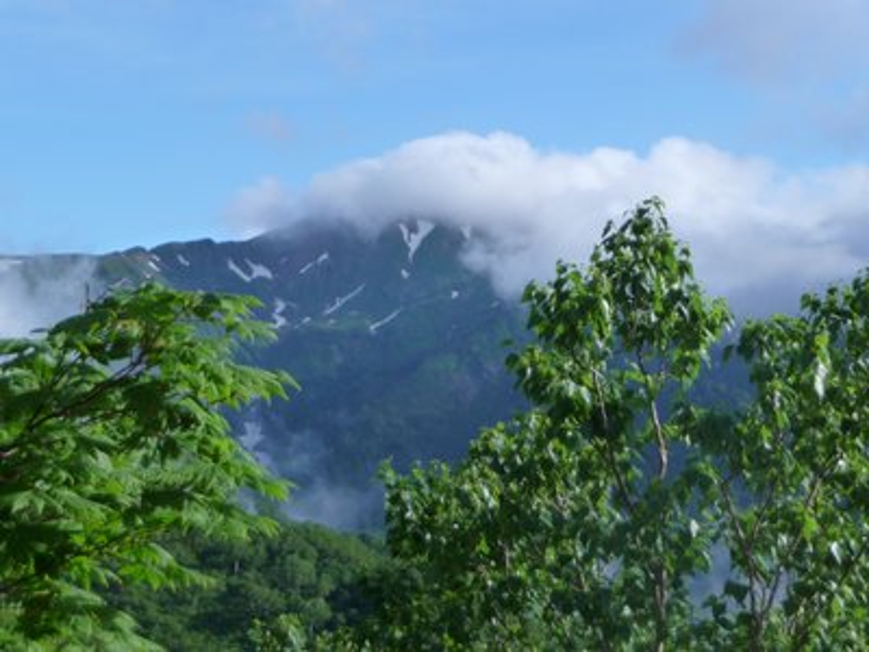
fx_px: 2410
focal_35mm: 96
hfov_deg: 20.4
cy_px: 326
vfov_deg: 15.4
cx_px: 434
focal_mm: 16.3
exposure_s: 1/1000
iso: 160
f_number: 4.7
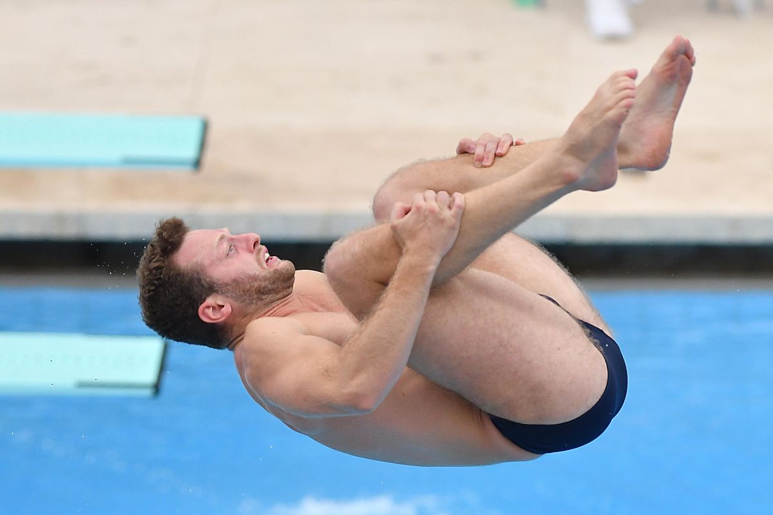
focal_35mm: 450
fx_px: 9662
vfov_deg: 3.1
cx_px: 386
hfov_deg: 4.6
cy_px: 258
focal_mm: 300
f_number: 4
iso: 1000
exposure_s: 1/4000
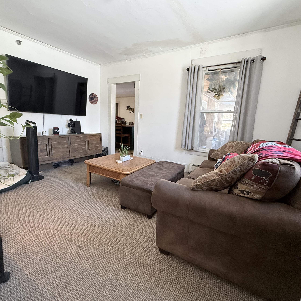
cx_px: 148
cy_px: 150
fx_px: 167
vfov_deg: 84.0
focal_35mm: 17
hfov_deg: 84.0
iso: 320
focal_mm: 2.22
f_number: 2.2
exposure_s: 1/73
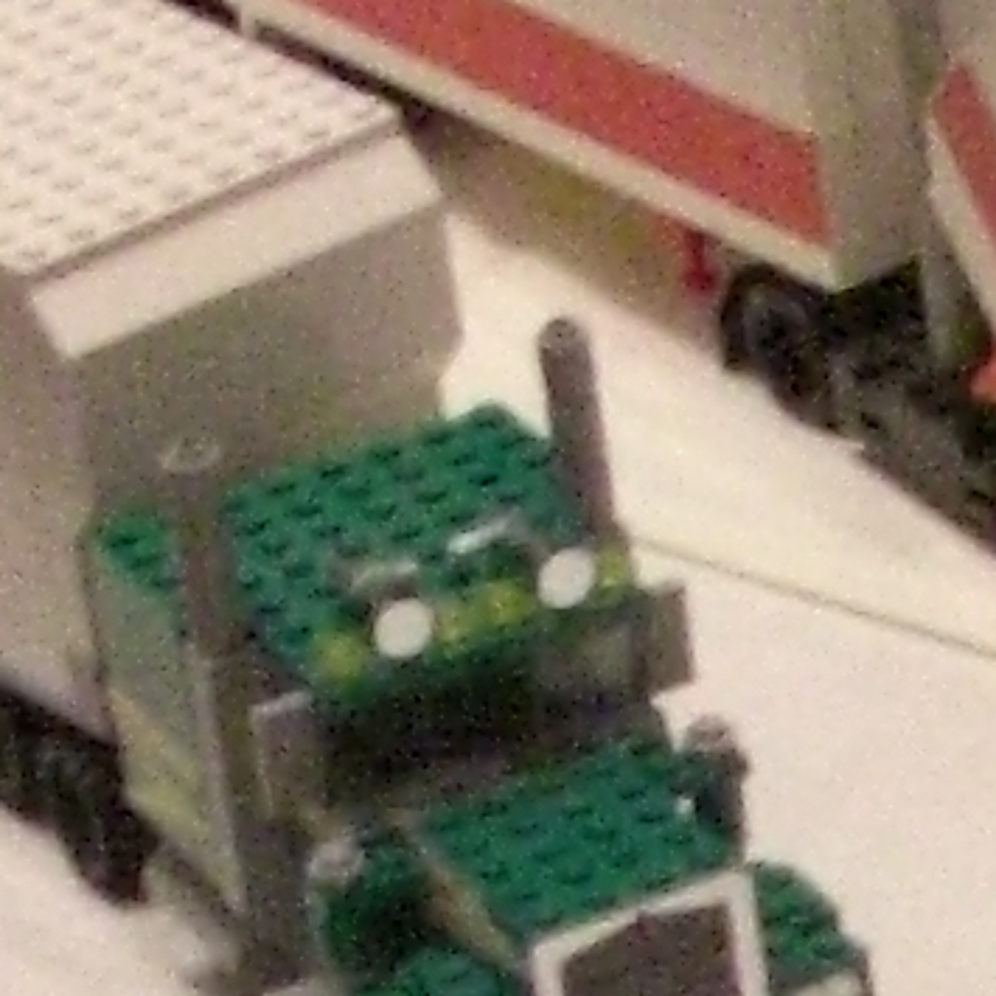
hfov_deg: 5.9
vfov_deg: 5.9
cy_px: 1596
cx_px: 1737
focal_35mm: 291
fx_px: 9473
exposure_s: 1/100
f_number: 3.4
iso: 800
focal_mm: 6.3
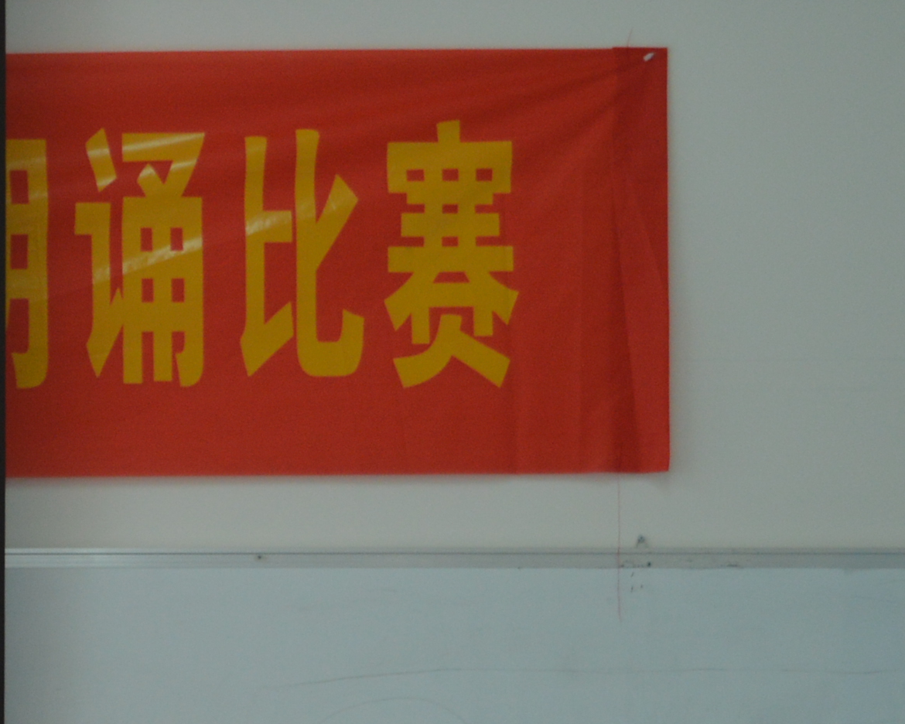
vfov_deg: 10.7
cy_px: 961
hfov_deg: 12.9
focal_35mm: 141
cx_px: -500
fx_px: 3777
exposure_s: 1/40
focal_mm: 26
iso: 400
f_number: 4.2
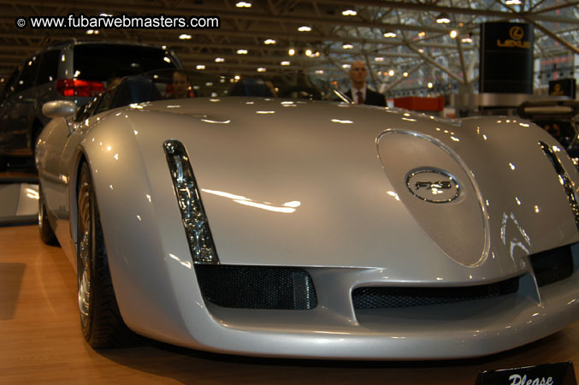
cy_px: 192
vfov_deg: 29.8
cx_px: 290
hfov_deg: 43.6
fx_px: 723
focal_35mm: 45
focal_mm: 30
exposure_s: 1/80
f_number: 5
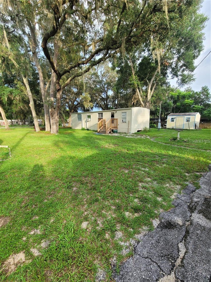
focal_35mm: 13
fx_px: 106
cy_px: 141
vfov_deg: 106.2
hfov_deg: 89.9
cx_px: 106
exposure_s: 1/304
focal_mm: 2.2
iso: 50
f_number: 2.2
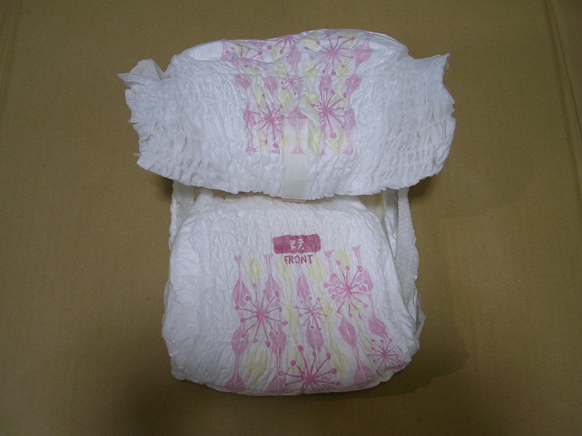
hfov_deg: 49.0
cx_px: 291
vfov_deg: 37.7
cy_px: 218
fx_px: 639
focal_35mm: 38
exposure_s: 1/14.7
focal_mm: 5.8
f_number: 2.8
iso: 50
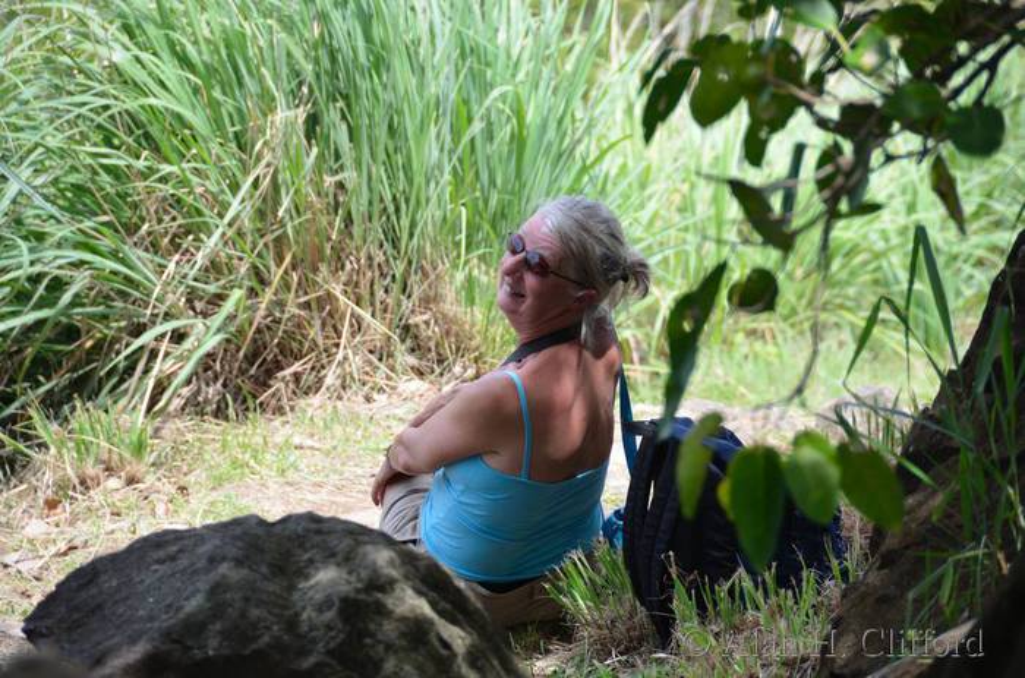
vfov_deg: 4.6
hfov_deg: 6.9
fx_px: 8520
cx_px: 512
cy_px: 339
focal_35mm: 300
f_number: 5.6
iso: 125
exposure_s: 1/200
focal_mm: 200
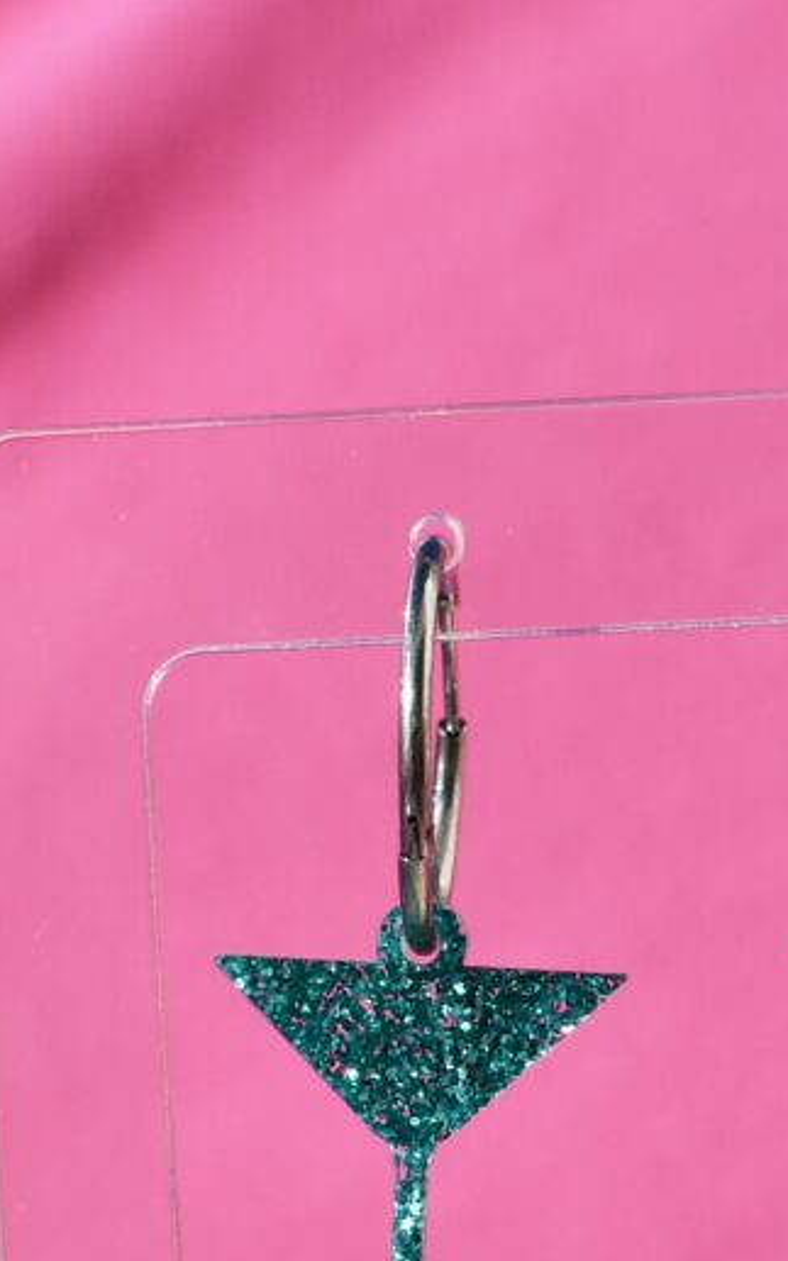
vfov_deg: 20.7
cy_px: 874
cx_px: 747
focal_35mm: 100
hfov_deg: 12.9
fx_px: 3437
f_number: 5.6
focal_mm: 35
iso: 160
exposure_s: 1/2500
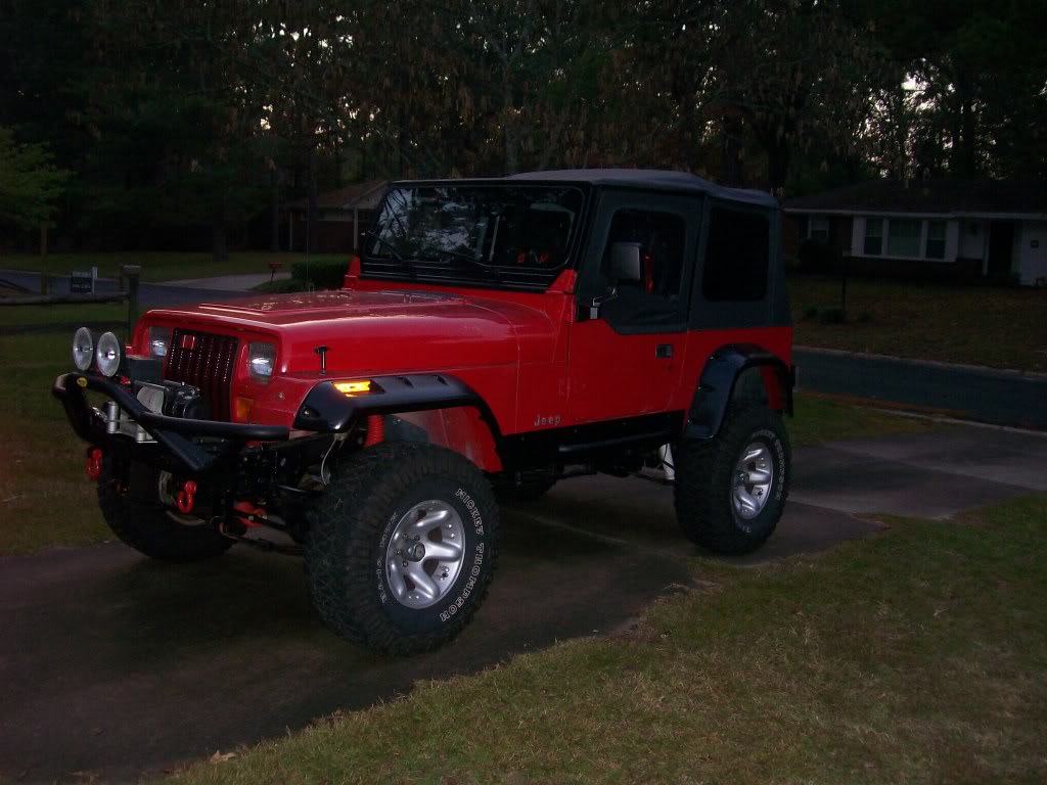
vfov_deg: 39.7
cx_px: 524
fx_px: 1089
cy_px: 392
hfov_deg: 51.4
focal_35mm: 36
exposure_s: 1/64
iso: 140
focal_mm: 6
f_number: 2.7
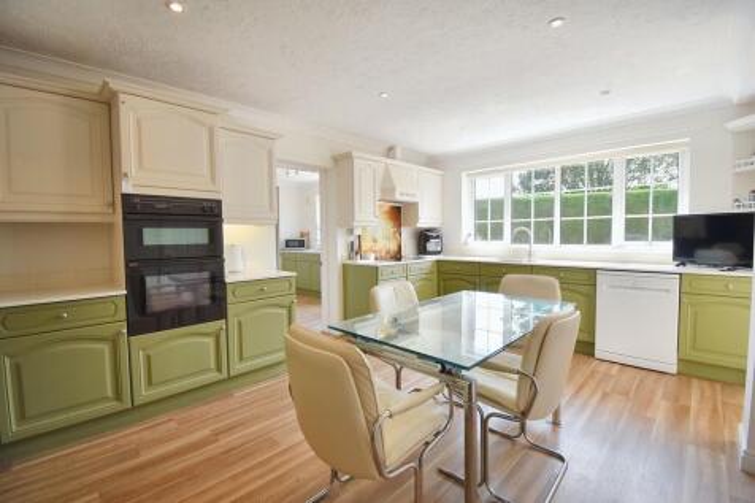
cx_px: 378
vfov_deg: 77.3
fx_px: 314
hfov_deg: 100.4
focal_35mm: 15
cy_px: 252
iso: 100
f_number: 4.5
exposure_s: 1/80
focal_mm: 10
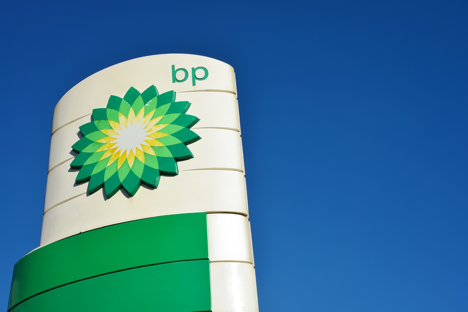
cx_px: 234
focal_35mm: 62
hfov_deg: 32.4
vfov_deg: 21.9
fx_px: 806
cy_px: 156
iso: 100
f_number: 14
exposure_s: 1/200
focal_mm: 62
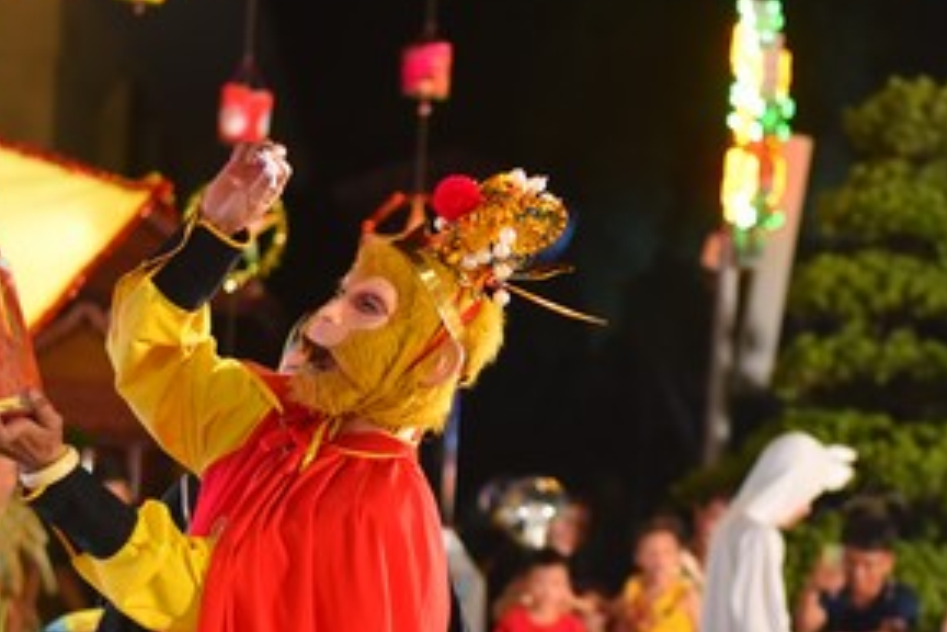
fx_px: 2972
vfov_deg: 12.0
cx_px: 654
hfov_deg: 18.0
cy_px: 663
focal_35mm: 113
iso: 640
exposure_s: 1/320
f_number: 2.2
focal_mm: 50
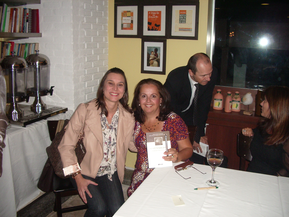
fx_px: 292
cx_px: 144
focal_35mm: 35
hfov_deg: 52.6
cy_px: 108
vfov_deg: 40.7
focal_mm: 5.8
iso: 200
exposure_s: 1/60
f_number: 2.6
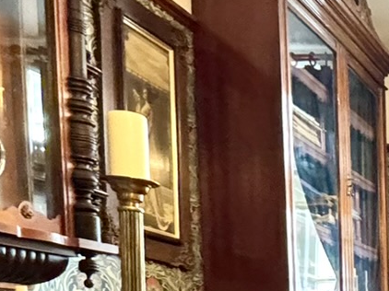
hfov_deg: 20.9
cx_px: 676
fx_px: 764
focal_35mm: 68
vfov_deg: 19.4
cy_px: 407
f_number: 2.2
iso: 640
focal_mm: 2.22
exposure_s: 1/50
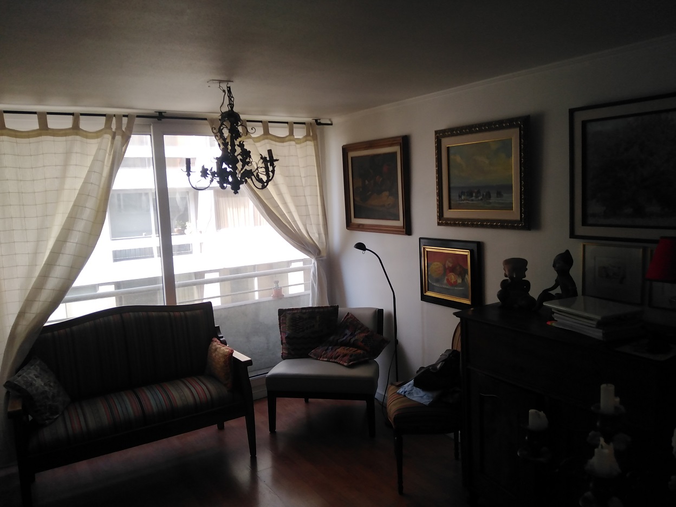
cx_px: 338
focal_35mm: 26
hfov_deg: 67.3
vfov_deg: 53.1
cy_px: 254
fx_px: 508
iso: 100
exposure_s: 1/107
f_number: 1.8
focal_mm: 3.59
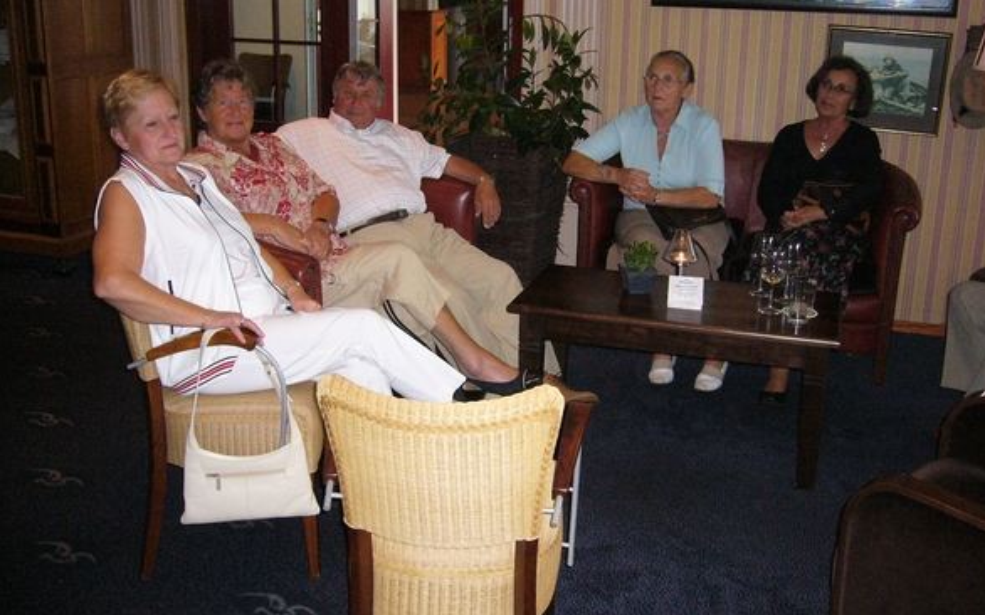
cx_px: 503
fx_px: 1020
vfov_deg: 33.4
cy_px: 242
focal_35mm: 38
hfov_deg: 51.5
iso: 320
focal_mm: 5.8
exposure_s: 1/60
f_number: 2.8
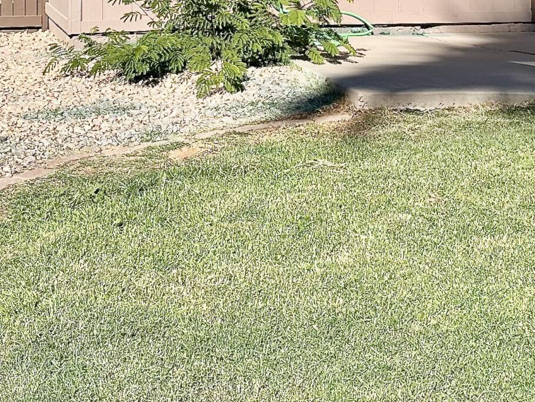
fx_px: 1221
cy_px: 4
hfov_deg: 24.0
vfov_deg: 18.2
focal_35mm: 79
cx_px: 477
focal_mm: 6.86
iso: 80
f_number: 1.78
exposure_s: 1/5848
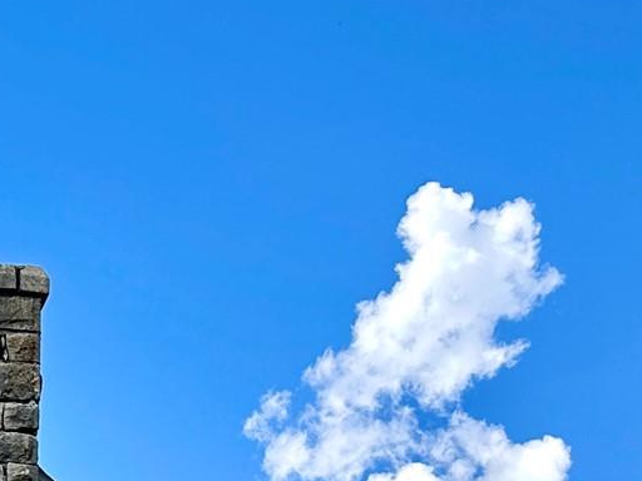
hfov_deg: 18.9
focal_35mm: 96
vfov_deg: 13.5
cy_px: 923
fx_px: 1780
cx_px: -192
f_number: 1.78
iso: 80
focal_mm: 6.86
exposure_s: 1/3597
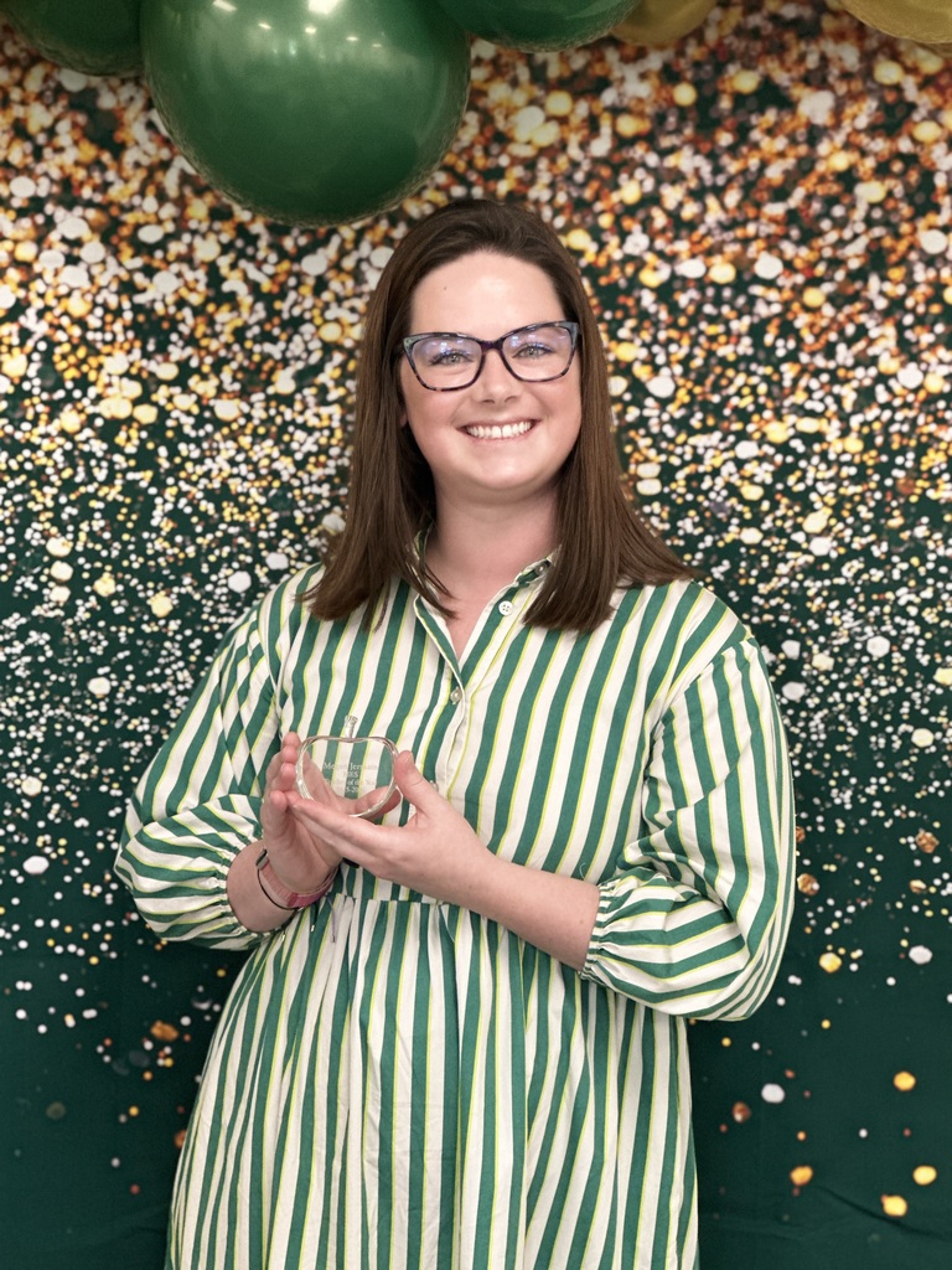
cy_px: 635
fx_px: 2824
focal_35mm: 77
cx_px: 476
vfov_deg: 25.3
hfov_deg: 19.1
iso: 320
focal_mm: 9
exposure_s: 1/40
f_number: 2.8
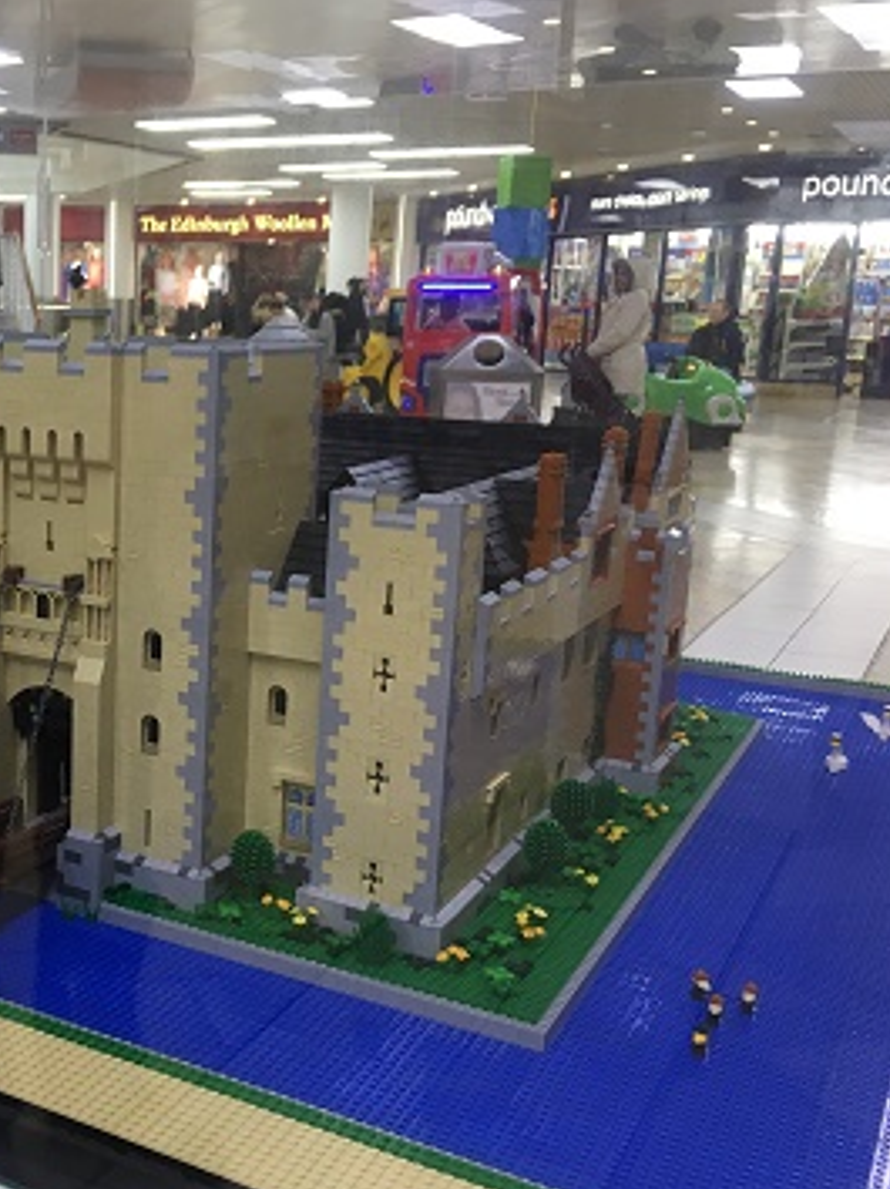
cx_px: 94
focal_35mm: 41
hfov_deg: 33.3
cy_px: 596
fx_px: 1407
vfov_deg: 45.8
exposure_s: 1/33
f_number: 2.2
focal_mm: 4.15
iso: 50
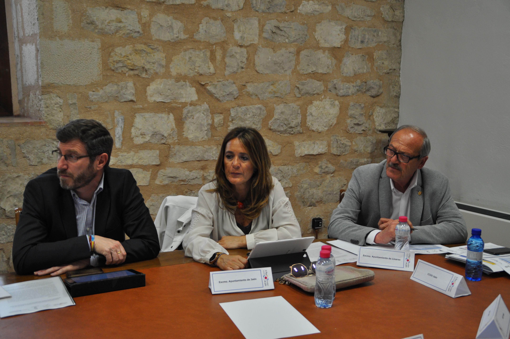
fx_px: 594
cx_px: 255
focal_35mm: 42
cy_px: 170
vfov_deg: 31.8
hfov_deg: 46.4
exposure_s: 1/60
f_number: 4
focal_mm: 28
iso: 720
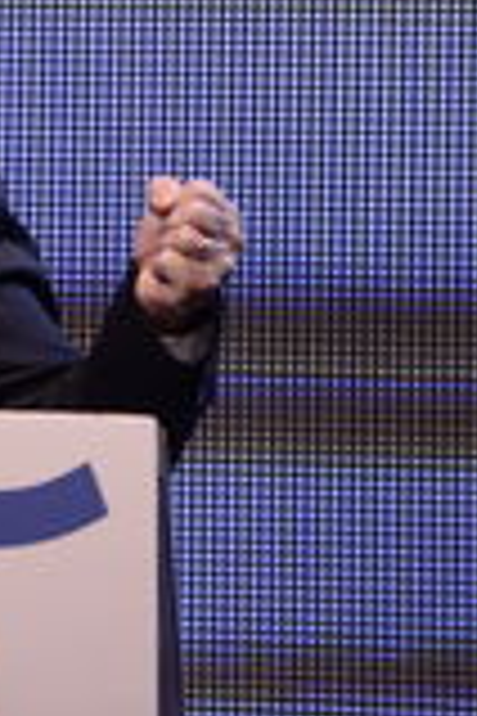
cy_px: 133
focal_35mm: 503
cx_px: -360
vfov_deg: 4.1
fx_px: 9996
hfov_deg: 2.7
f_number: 4
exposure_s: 1/1250
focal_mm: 200
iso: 1250
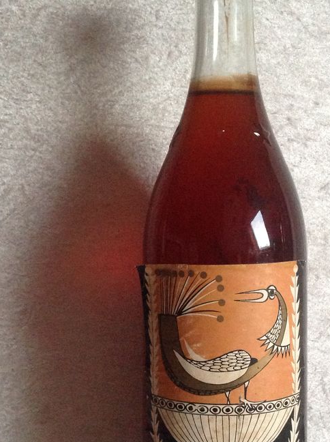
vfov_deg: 35.5
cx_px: 210
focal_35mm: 54
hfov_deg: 26.9
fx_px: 688
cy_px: 253
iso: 500
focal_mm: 4.28
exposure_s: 1/15
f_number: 2.4
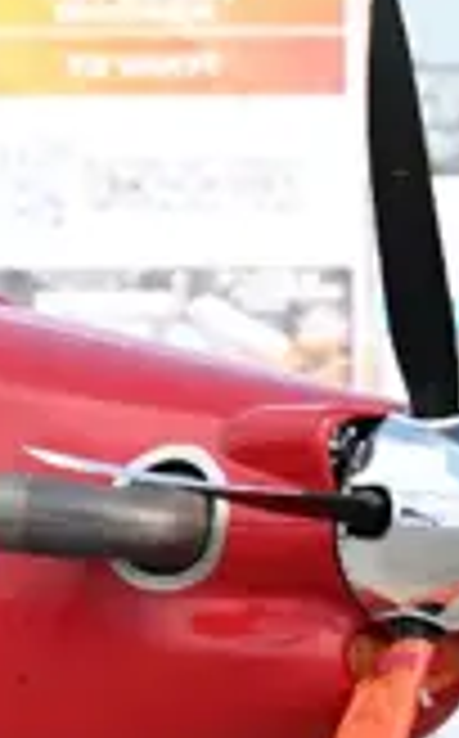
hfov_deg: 1.6
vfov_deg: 2.6
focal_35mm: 795
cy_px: 423
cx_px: -1066
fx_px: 15968
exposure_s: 1/4000
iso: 320
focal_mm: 97
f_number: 2.8
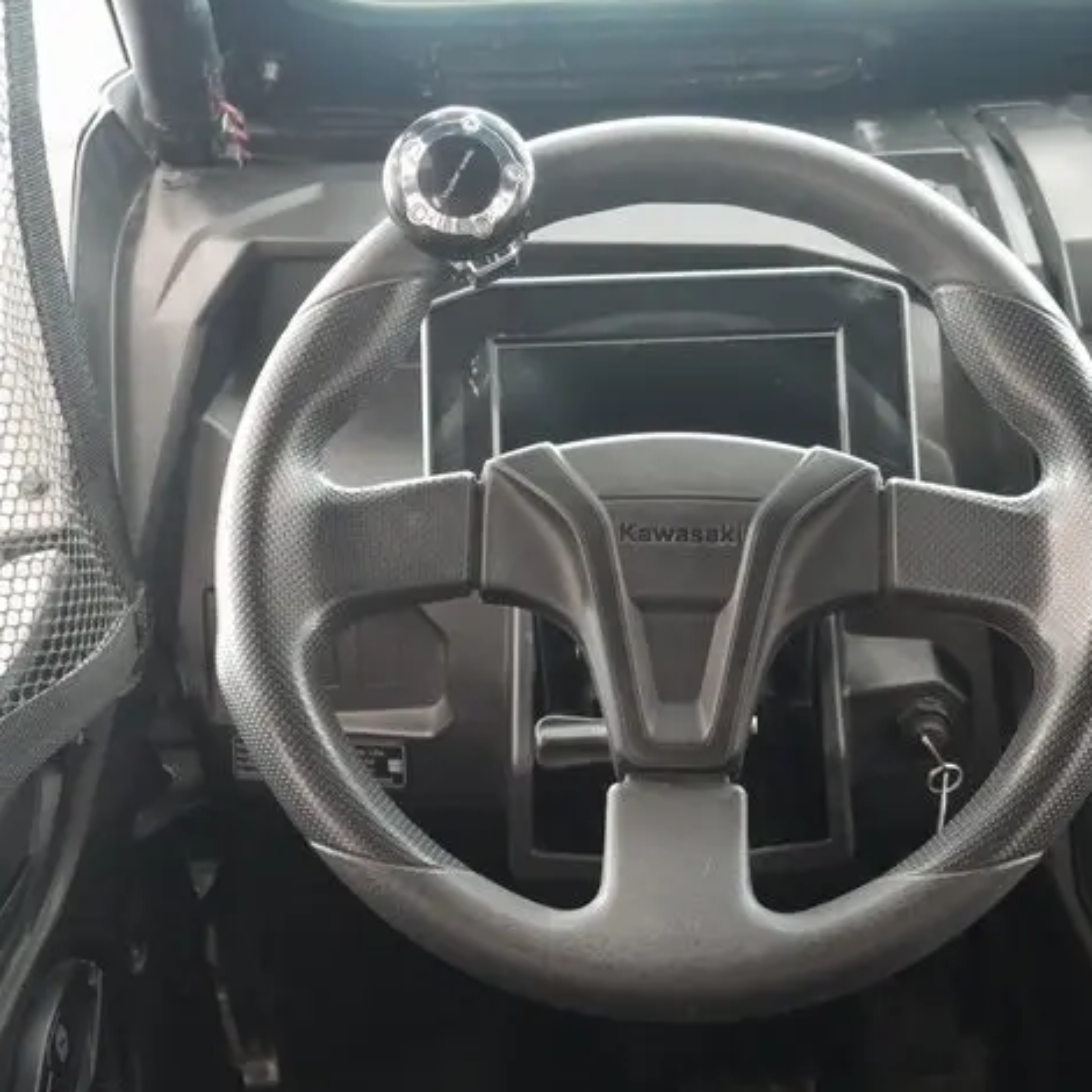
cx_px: 664
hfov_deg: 32.1
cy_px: 543
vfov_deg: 32.2
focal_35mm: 53
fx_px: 1892
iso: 3200
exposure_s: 1/25
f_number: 5
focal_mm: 22
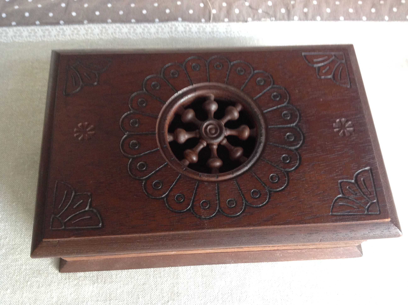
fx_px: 412
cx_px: 204
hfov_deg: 52.7
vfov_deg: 40.6
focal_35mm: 35
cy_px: 152
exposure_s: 1/15
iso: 200
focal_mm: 4.28
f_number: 2.4
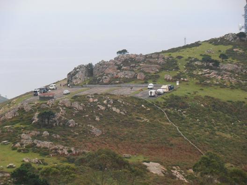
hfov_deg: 11.9
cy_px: 92
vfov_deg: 8.9
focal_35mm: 166
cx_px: 124
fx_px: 1184
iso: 400
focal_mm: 29.44
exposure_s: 1/400
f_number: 5.9
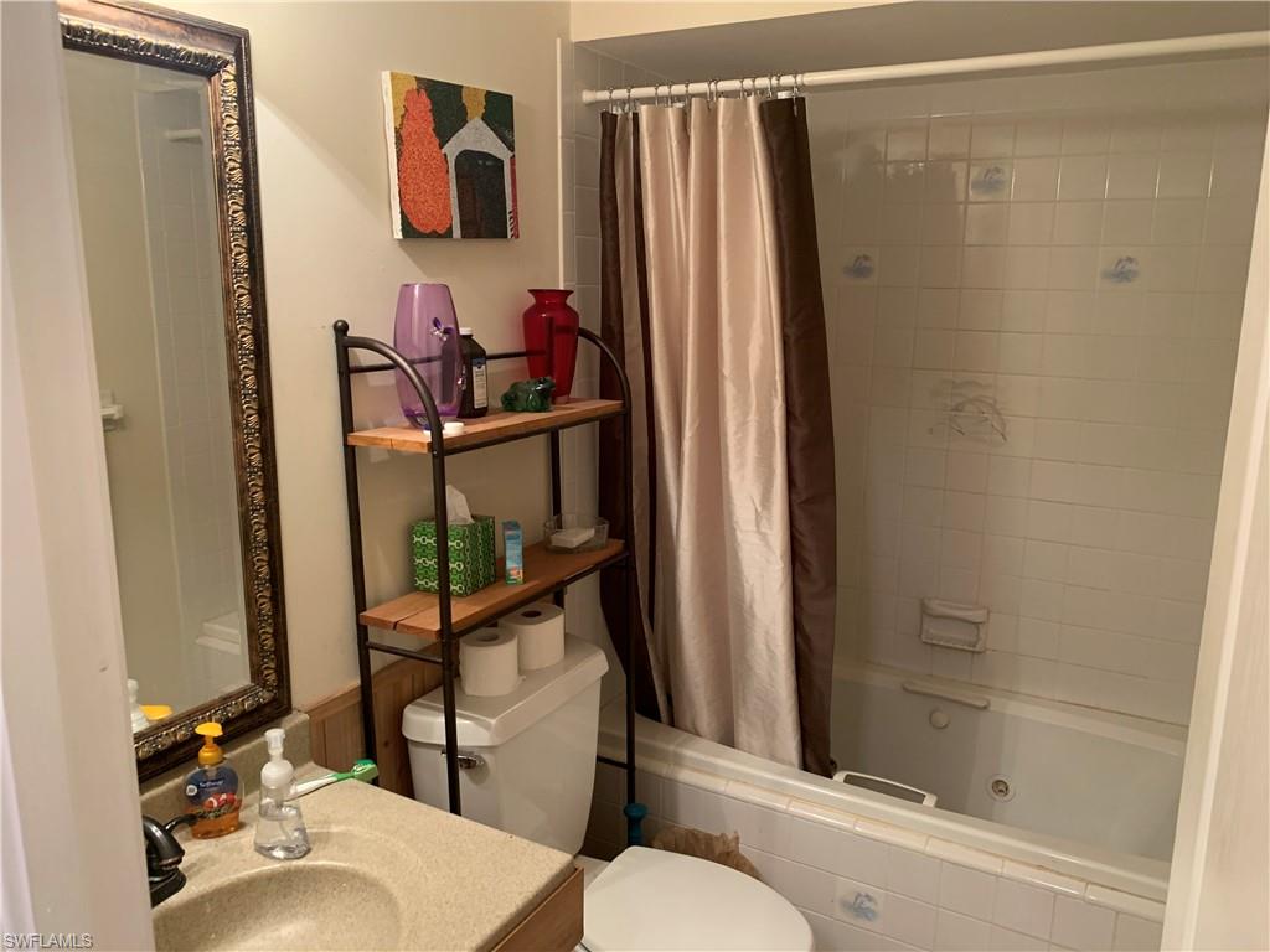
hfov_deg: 67.3
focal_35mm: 26
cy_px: 476
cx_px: 635
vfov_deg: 53.1
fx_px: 954
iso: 200
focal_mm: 4.25
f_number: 1.8
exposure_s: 1/60
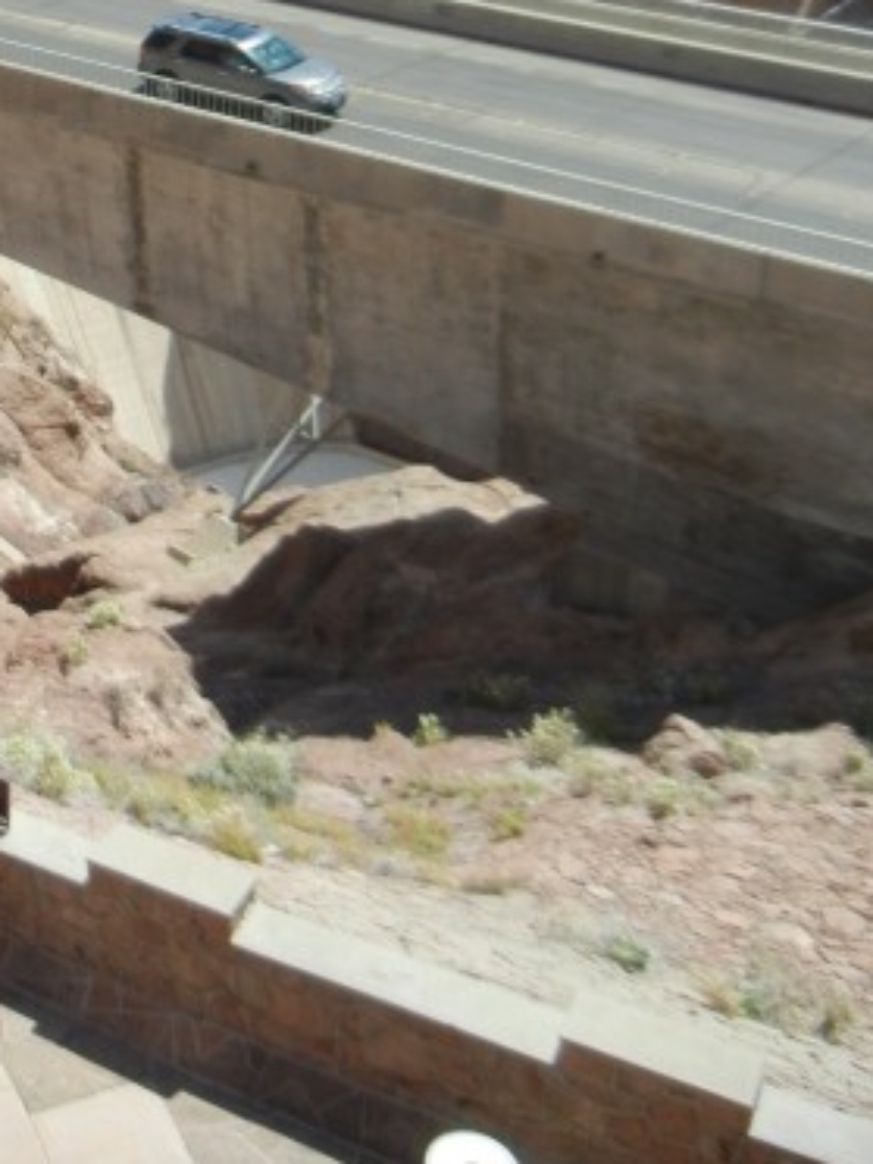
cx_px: -13
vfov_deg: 29.0
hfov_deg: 22.7
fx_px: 2085
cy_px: -31
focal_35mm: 62
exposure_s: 1/330
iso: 160
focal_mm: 5.4
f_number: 7
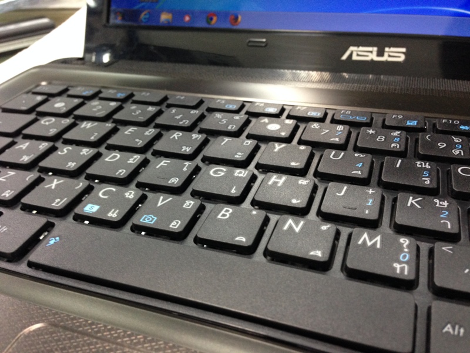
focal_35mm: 33
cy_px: 176
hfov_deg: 55.4
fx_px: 448
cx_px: 235
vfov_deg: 42.9
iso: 250
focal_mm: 4.12
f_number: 2.4
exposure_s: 1/20
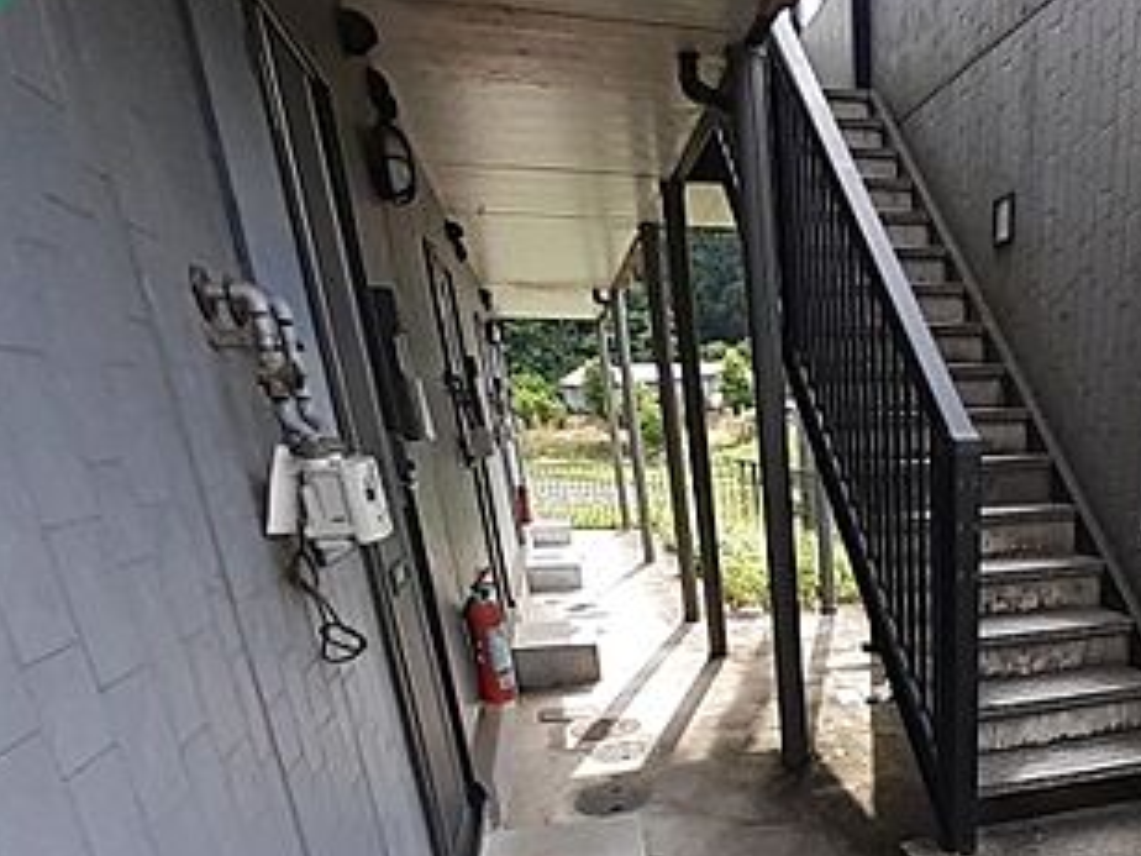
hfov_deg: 59.6
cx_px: 930
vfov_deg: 45.2
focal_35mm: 27
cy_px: 812
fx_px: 890
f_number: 2.2
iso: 40
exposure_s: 1/202
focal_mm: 1.13
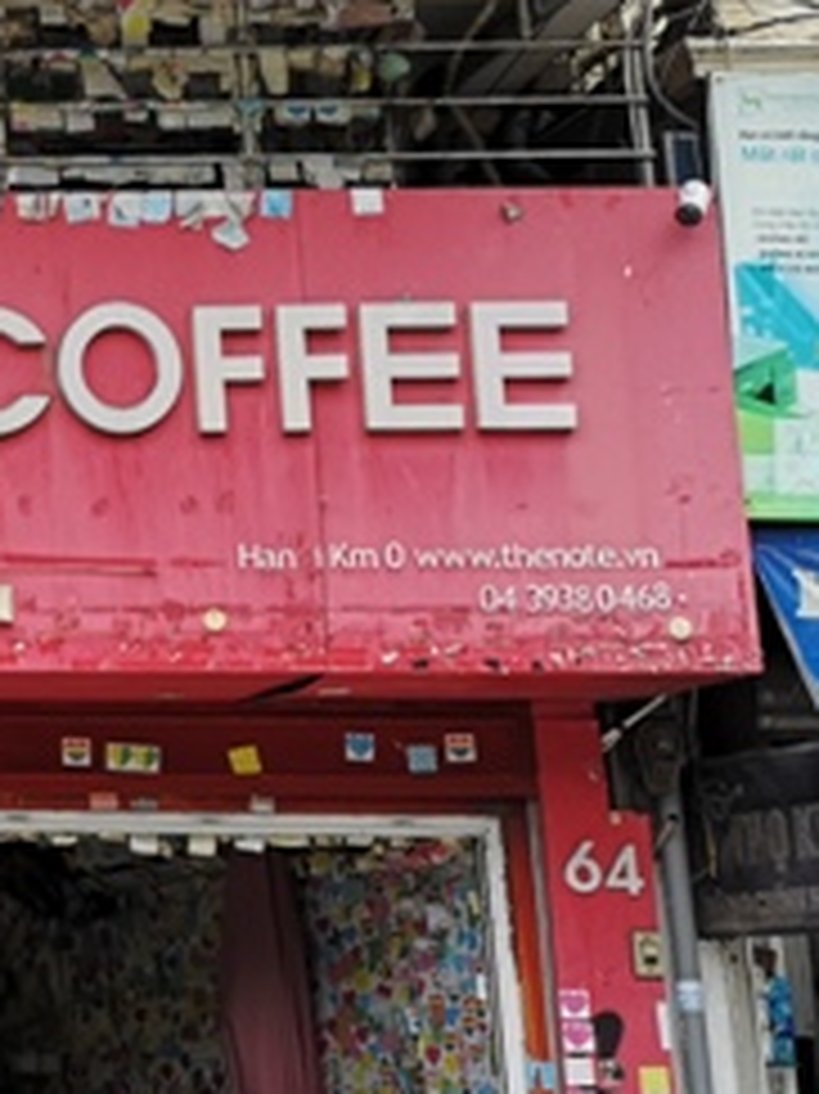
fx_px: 2810
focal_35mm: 89
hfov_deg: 13.7
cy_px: 585
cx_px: -896
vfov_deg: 22.0
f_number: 1.8
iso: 50
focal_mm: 3.95
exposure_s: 1/1125
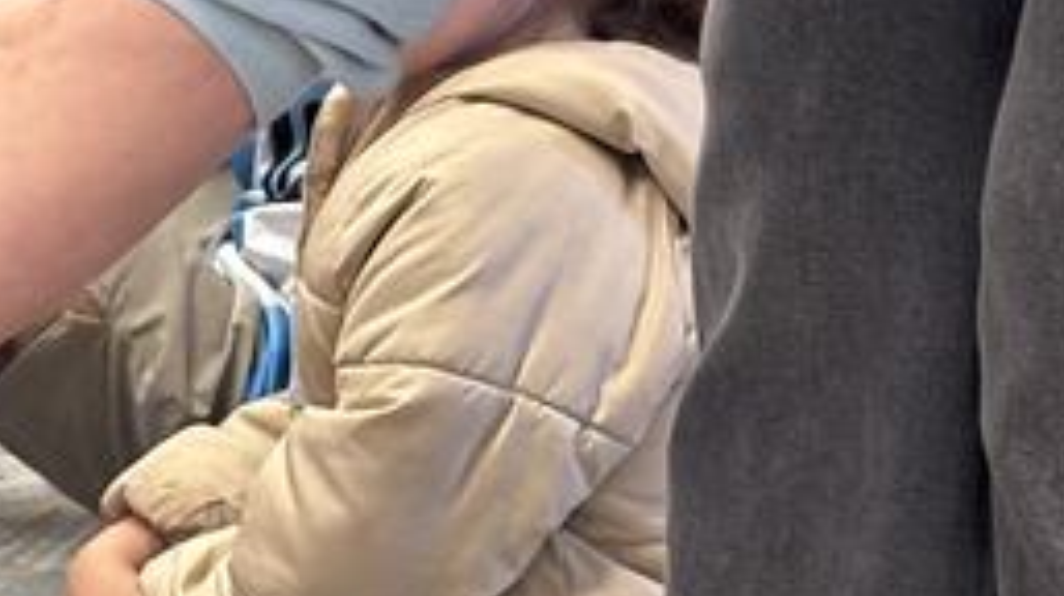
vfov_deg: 5.3
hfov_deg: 9.3
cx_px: -431
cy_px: 550
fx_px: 6370
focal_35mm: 226
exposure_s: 1/60
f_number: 1.6
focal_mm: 5.96
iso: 125
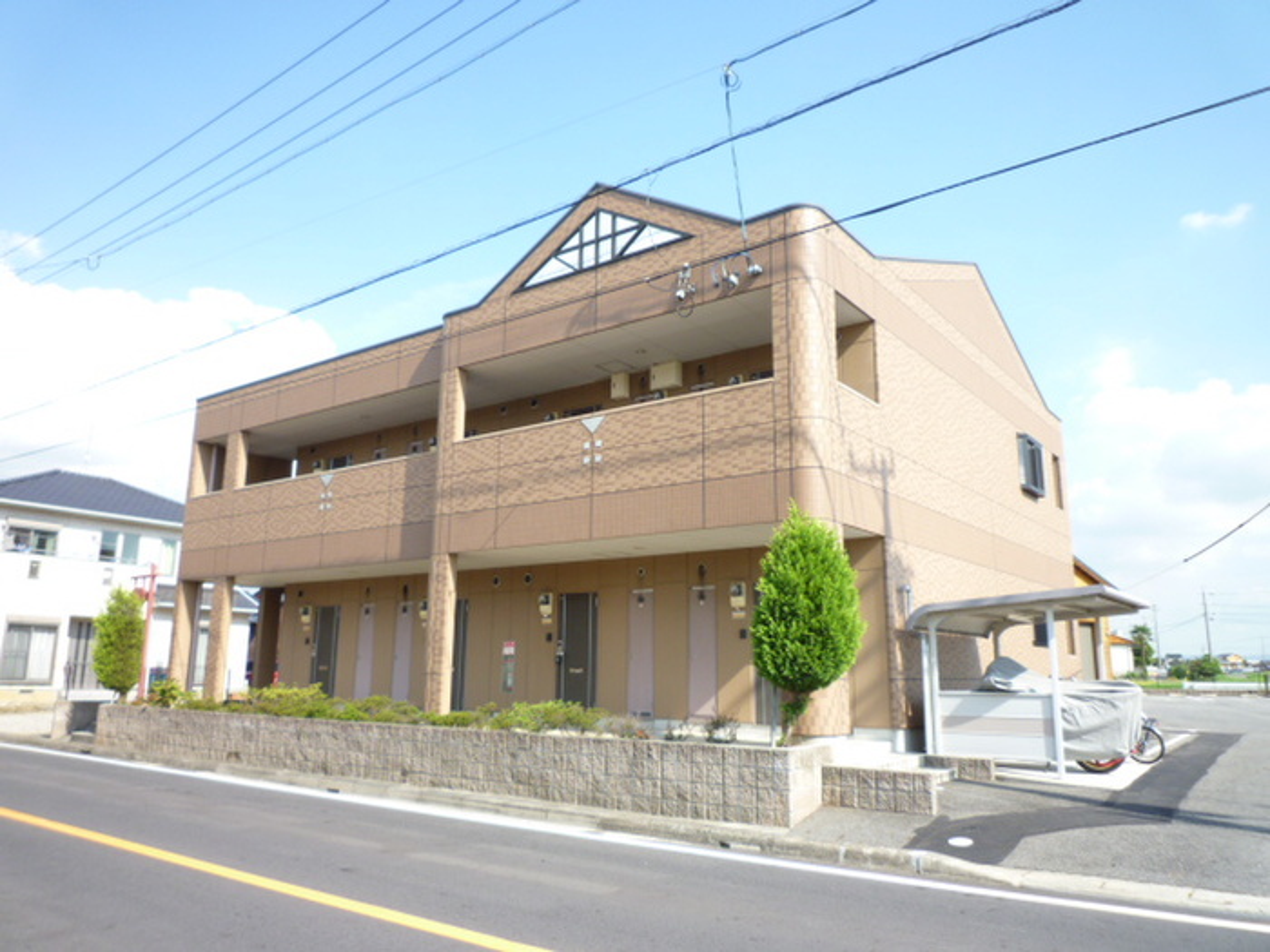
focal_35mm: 25
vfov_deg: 54.9
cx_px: 635
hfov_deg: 69.4
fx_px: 917
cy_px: 476
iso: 80
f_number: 2.8
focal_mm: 4.4
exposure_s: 1/500
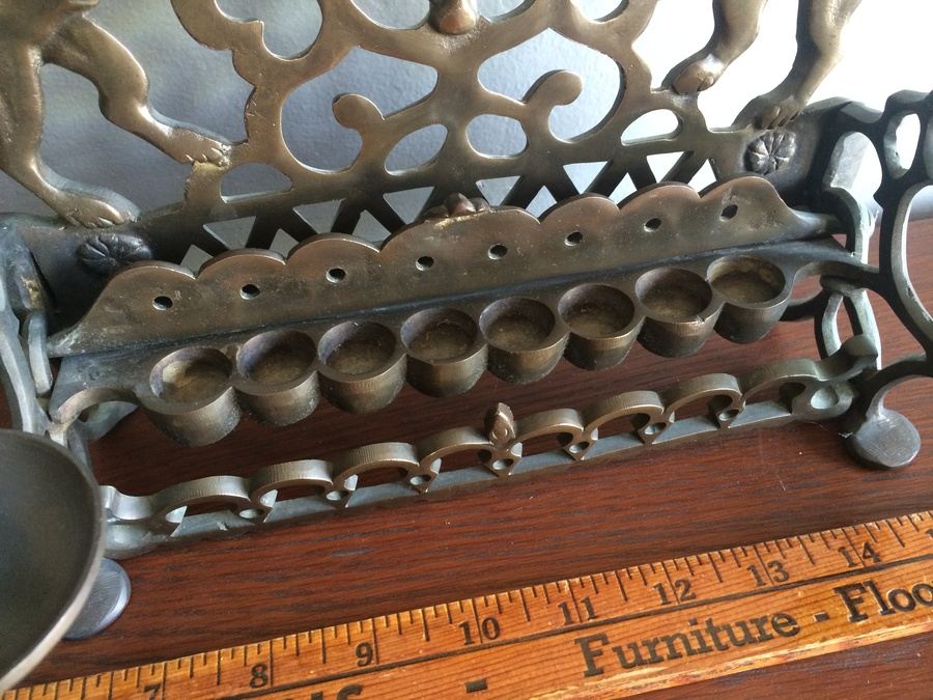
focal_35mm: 30
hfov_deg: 60.0
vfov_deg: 46.8
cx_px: 466
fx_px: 809
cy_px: 350
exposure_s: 1/30
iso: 200
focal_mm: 4.12
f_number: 2.2
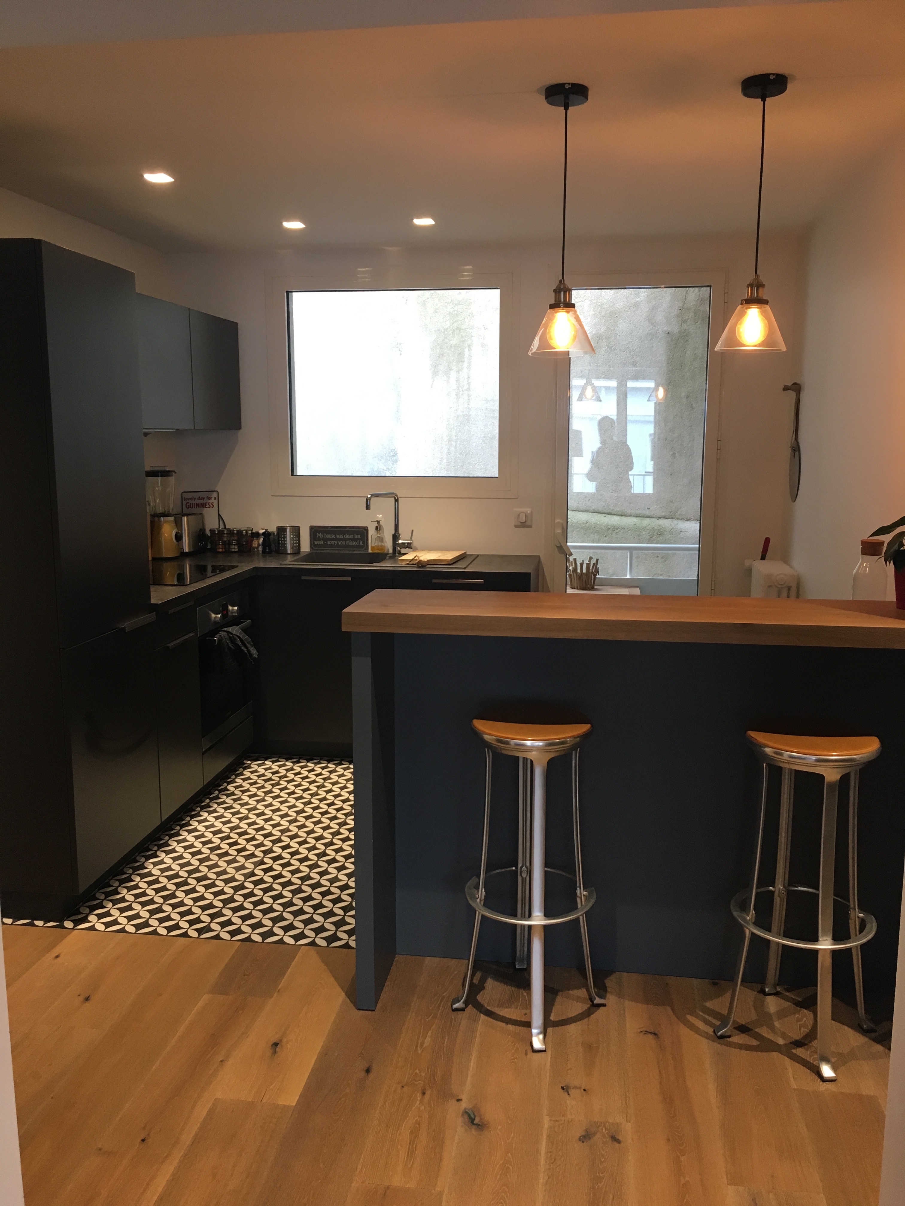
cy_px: 603
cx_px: 452
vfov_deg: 61.7
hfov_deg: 48.2
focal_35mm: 29
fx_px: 1011
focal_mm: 4.15
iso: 50
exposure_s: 1/33
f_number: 2.2
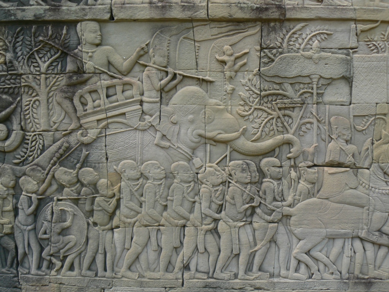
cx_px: 194
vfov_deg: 39.7
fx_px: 405
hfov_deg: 51.4
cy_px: 146
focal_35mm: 36
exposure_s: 1/50
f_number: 3.2
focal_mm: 6
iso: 80
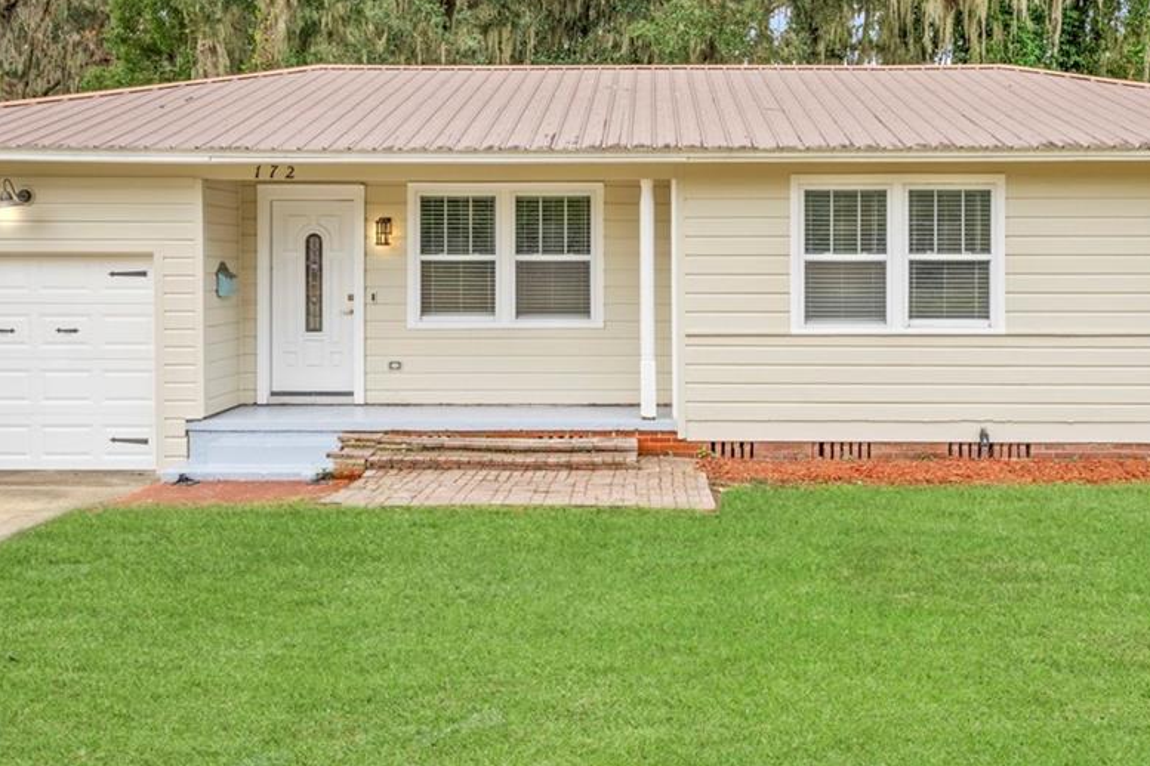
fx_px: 1151
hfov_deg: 52.9
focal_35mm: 36
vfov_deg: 36.6
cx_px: 650
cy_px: 279
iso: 320
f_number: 9
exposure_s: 1/40
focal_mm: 17.5
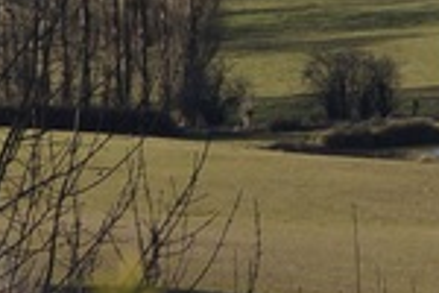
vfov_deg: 1.7
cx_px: 796
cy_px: -372
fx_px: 9633
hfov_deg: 2.6
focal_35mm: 790
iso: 100
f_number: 8
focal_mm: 55
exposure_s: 1/200
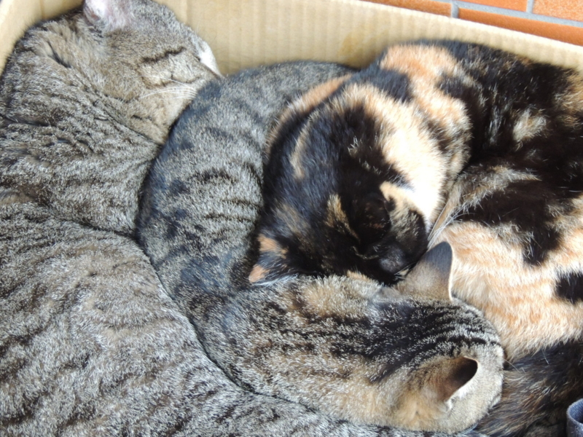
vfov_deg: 14.1
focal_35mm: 105
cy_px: 218
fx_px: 1768
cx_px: 292
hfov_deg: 18.7
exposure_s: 1/15
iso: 800
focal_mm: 18.7
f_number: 4.2
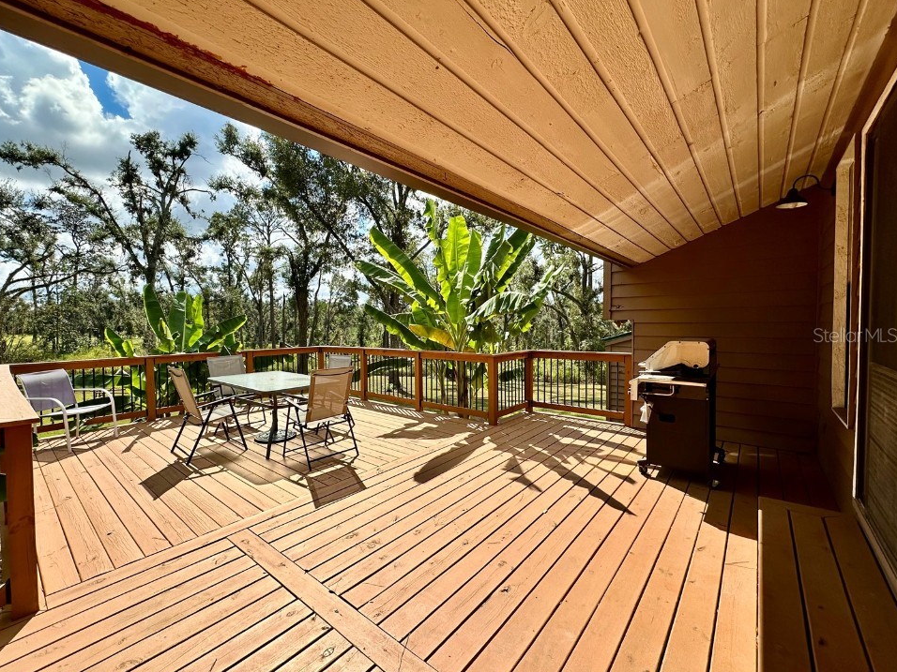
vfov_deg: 81.7
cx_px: 421
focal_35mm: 15
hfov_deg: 98.1
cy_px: 335
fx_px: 389
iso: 40
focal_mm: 2.22
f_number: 2.2
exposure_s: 1/1319
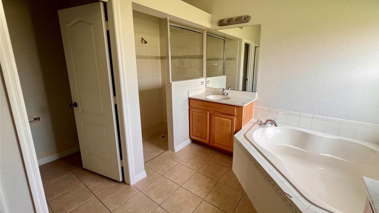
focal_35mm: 15
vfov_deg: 70.4
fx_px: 151
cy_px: 97
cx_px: 200
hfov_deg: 102.9
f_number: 1.8
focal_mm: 1.57
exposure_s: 1/99
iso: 64
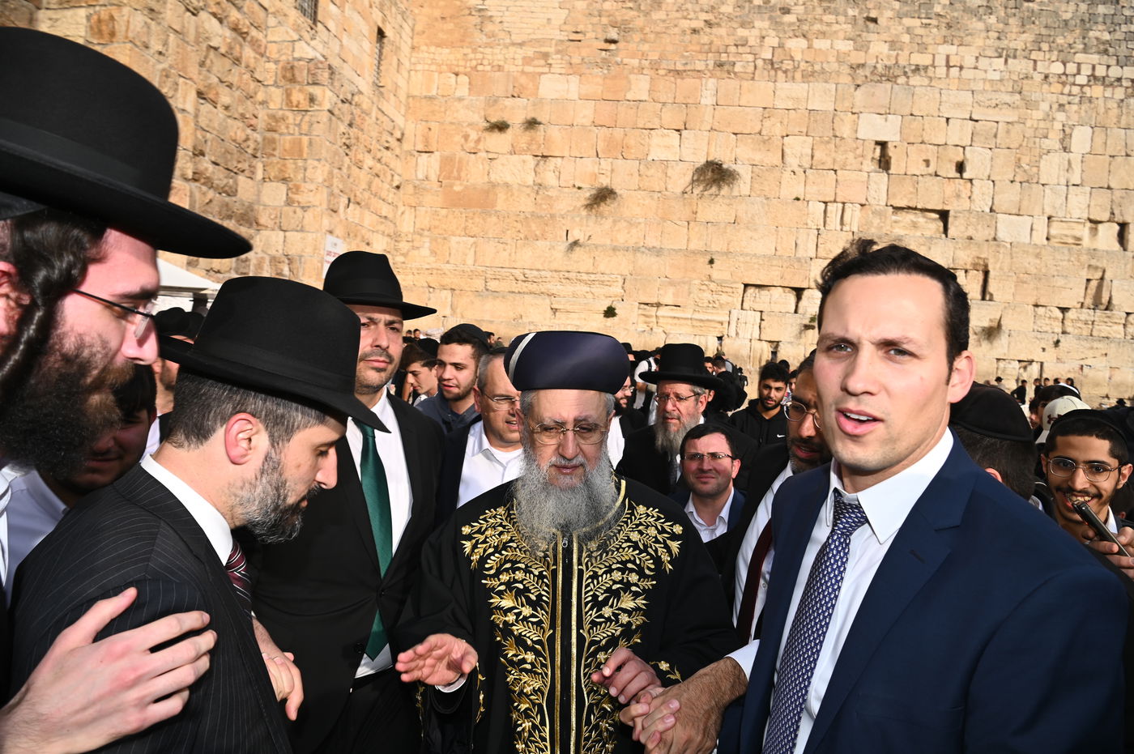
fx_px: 755
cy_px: 377
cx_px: 567
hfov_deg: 73.8
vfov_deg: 53.1
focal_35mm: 24
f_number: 9
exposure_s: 1/160
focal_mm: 24
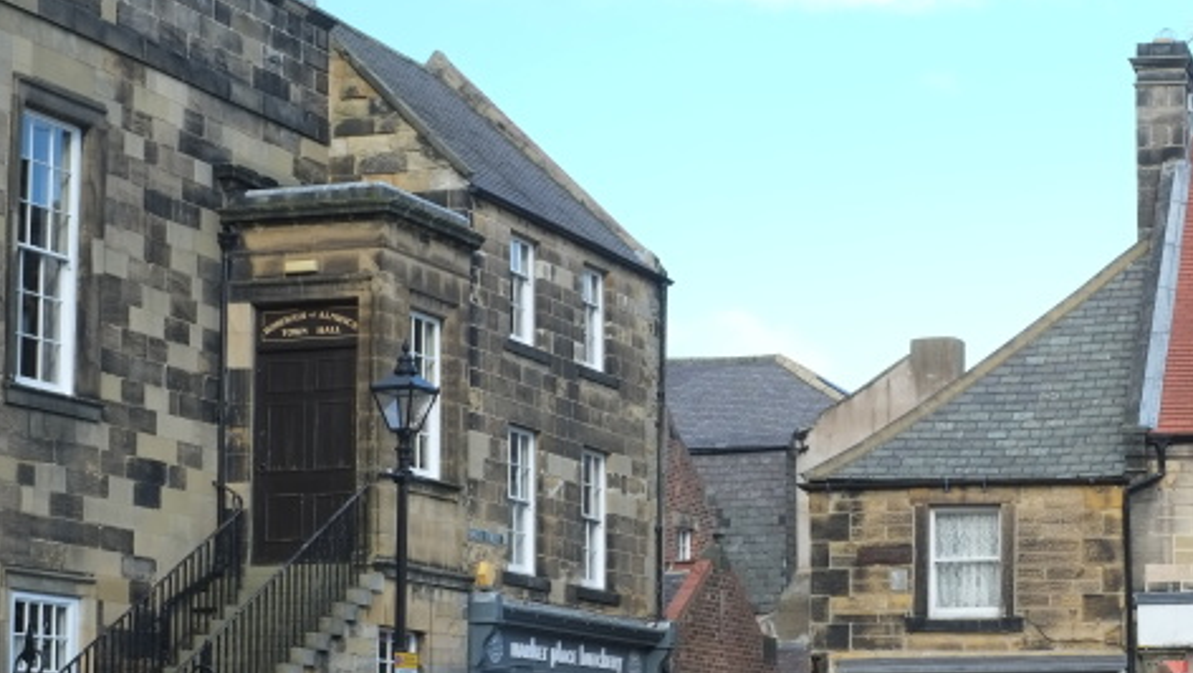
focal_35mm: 94
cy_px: 540
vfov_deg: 12.8
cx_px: 935
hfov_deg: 22.4
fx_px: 2975
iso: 200
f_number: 5.6
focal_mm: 35
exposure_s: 1/180
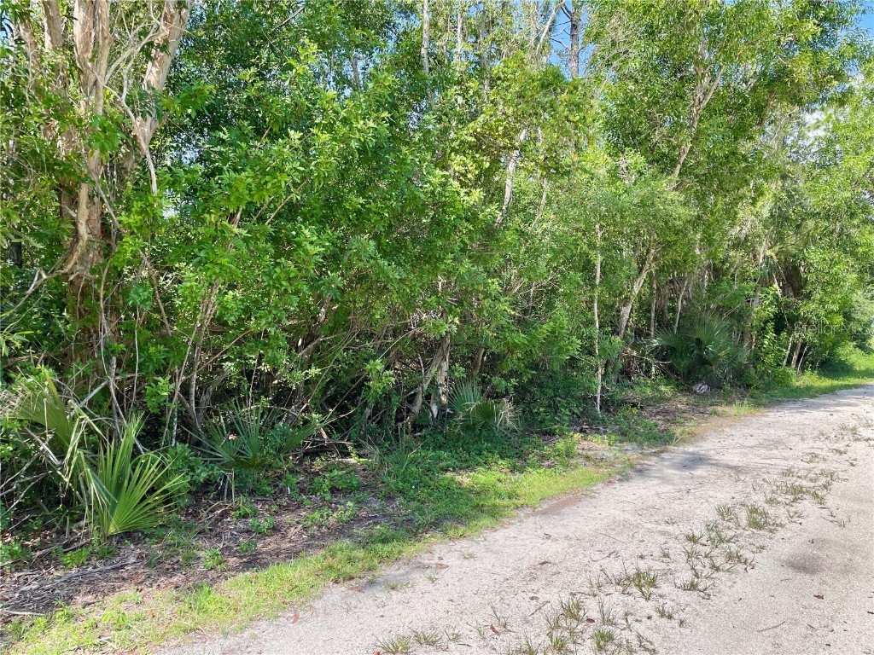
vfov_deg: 53.1
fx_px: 656
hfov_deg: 67.3
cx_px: 437
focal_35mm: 26
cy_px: 328
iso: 32
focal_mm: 4.2
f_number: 1.6
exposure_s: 1/796
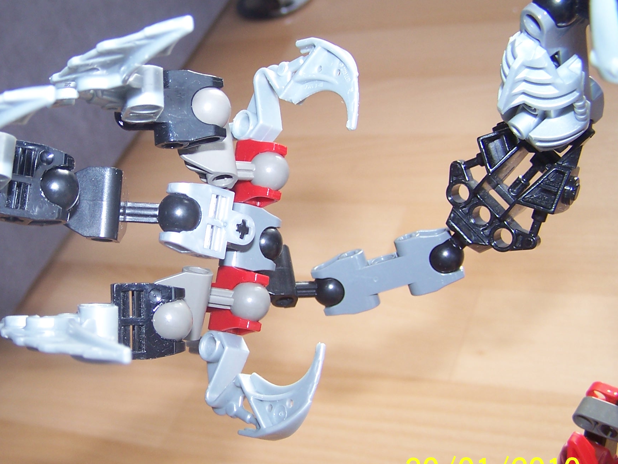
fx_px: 1000
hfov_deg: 33.8
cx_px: 175
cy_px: 220
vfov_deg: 26.1
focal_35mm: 56
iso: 80
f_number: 2.8
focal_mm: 6.3
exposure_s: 1/60
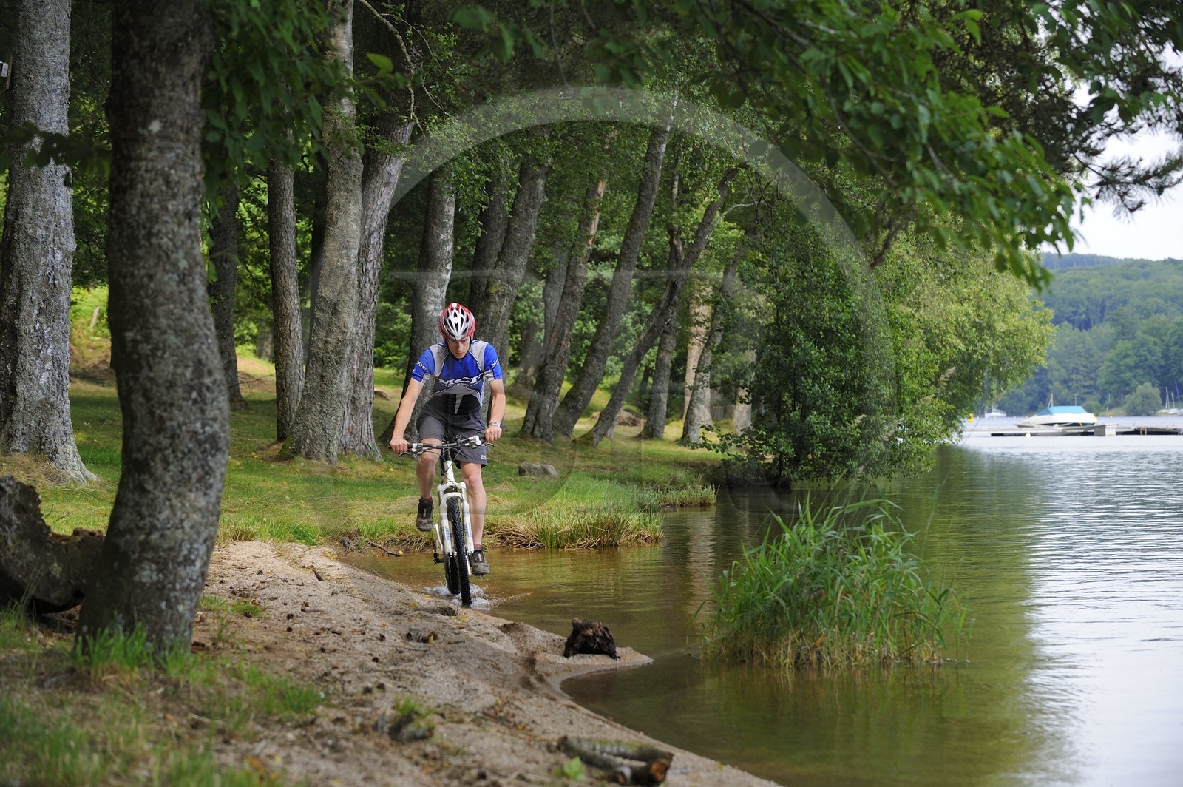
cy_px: 394
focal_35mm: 95
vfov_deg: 14.4
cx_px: 592
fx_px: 3119
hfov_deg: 21.5
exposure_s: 1/320
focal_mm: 95
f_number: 4
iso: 200
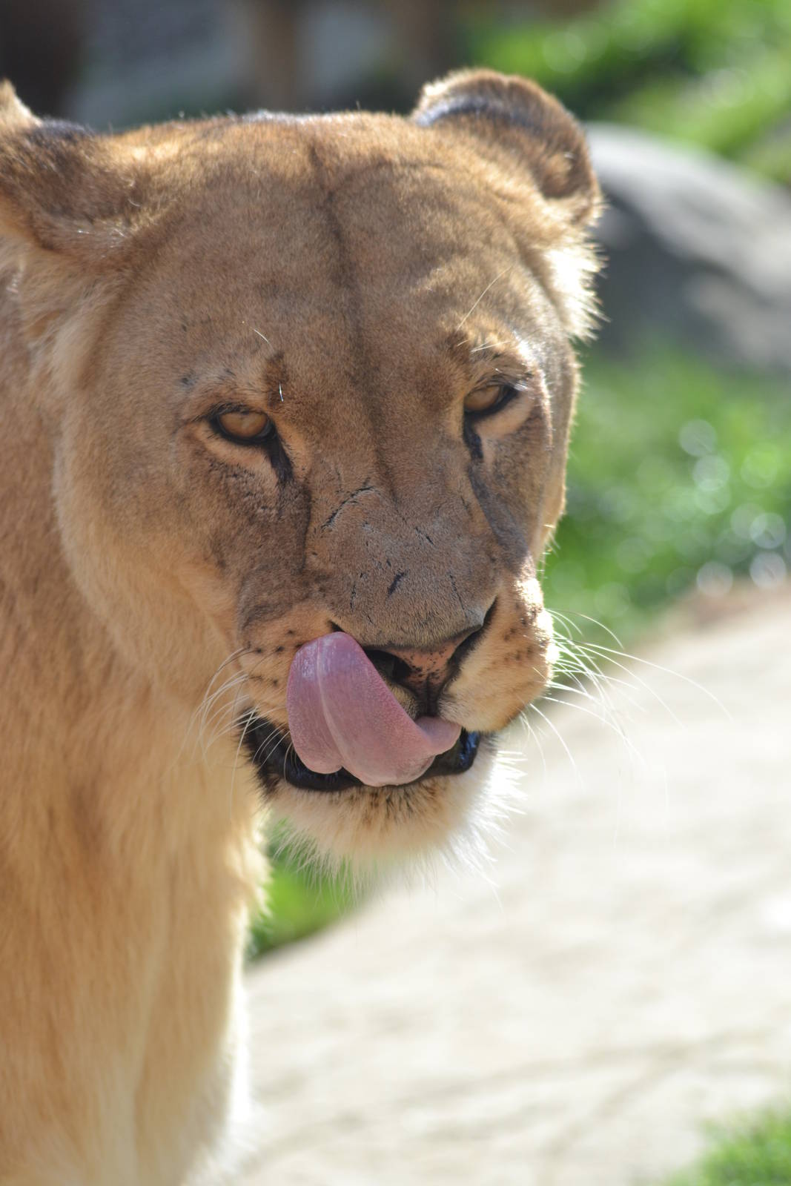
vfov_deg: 9.1
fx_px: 7413
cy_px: 593
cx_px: 396
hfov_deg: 6.1
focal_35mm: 225
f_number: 5
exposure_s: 1/640
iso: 400
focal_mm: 150
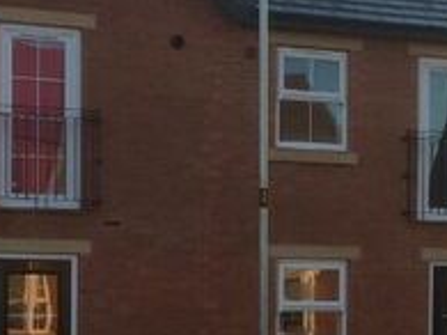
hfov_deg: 18.7
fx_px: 1342
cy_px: 286
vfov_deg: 14.1
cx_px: 364
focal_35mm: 104
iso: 32
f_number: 2.2
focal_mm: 4.15
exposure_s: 1/519
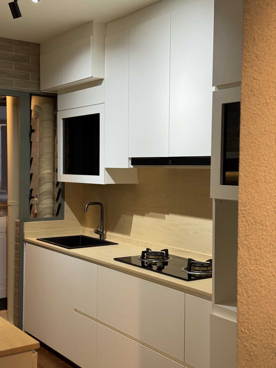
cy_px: 184
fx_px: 510
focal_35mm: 48
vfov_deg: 39.7
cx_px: 138
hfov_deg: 30.3
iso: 64
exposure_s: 1/100
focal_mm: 6.76
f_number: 1.78
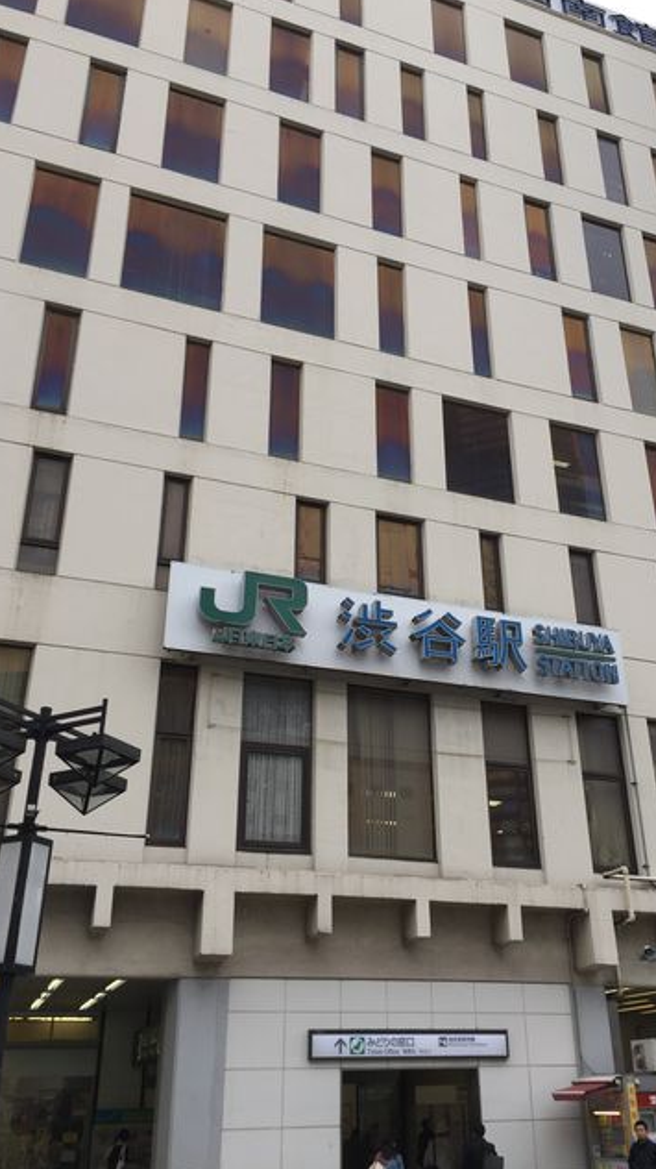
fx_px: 991
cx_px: 394
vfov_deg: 61.0
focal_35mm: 32
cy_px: 583
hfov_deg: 36.5
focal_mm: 4.15
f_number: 2.2
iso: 32
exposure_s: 1/403
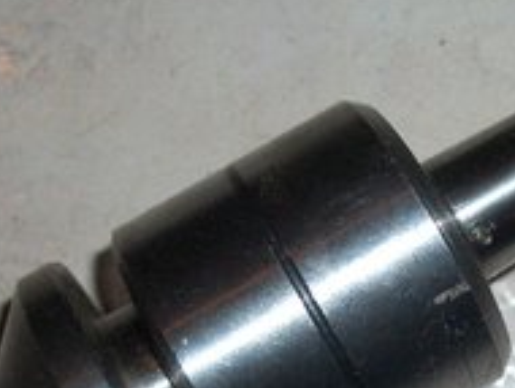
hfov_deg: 18.9
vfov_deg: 14.3
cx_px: 412
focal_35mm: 103
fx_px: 1534
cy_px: 301
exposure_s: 1/60
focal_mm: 8.2
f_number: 3.1
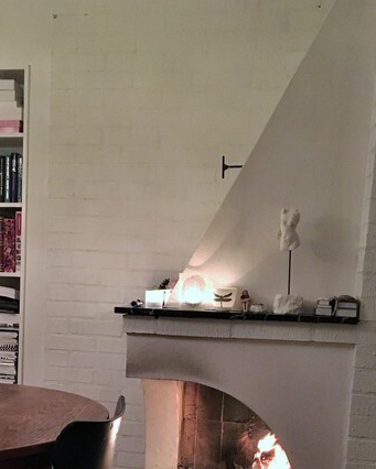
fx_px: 709
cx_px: 109
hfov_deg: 29.4
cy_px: 397
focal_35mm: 51
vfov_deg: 35.1
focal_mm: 4.15
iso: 500
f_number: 2.2
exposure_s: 1/17
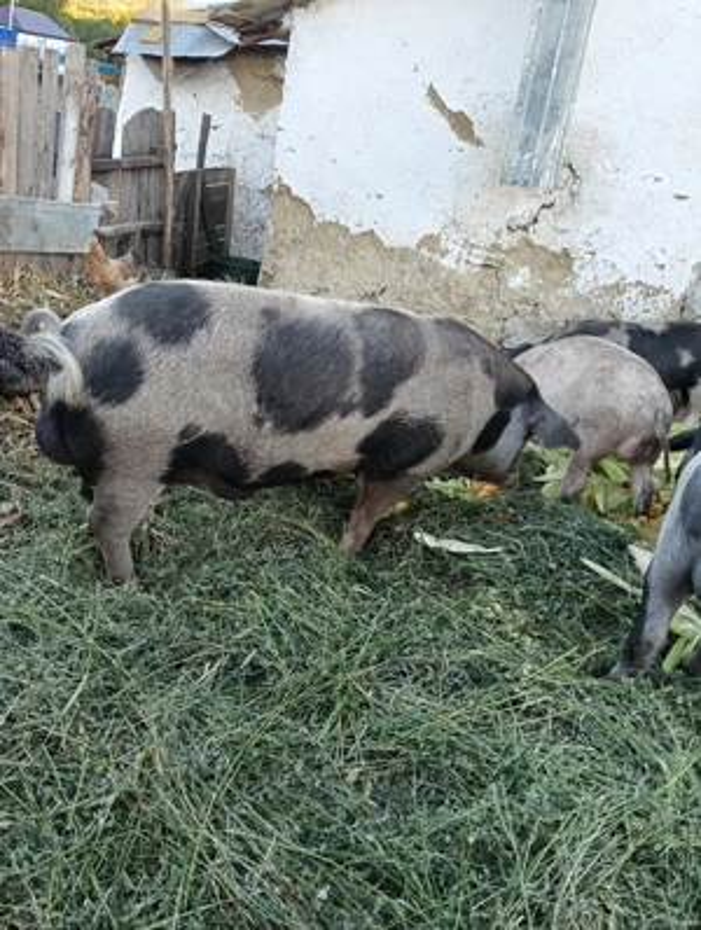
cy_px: 465
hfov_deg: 51.5
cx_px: 350
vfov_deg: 65.2
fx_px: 727
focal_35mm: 27
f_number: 1.8
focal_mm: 3.98
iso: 64
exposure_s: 1/50
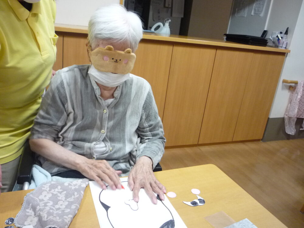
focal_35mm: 30
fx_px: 263
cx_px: 152
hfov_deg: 60.0
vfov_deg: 46.8
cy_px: 114
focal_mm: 5.2
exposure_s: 1/30
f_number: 3.3
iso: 320
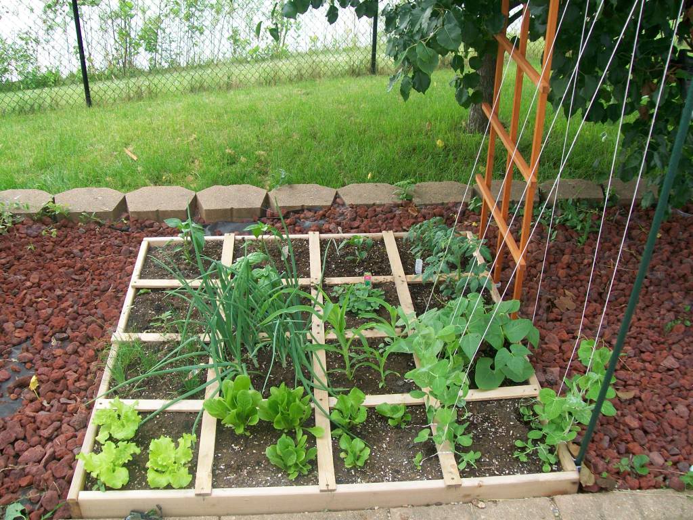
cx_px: 346
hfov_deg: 51.4
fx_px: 721
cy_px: 260
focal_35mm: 36
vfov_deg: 39.7
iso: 64
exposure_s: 1/125
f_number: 2.7
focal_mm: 6
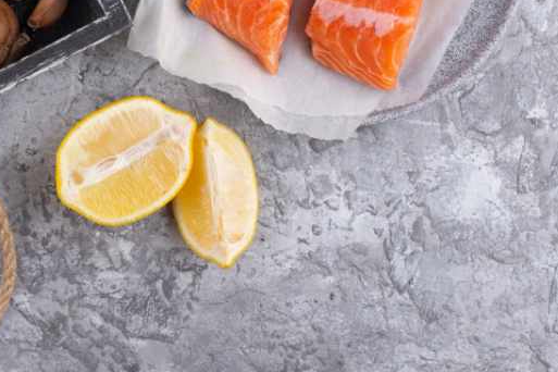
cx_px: 0
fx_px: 1813
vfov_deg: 11.5
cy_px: -63
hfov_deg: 17.1
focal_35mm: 117
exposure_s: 1/100
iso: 100
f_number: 8
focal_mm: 50
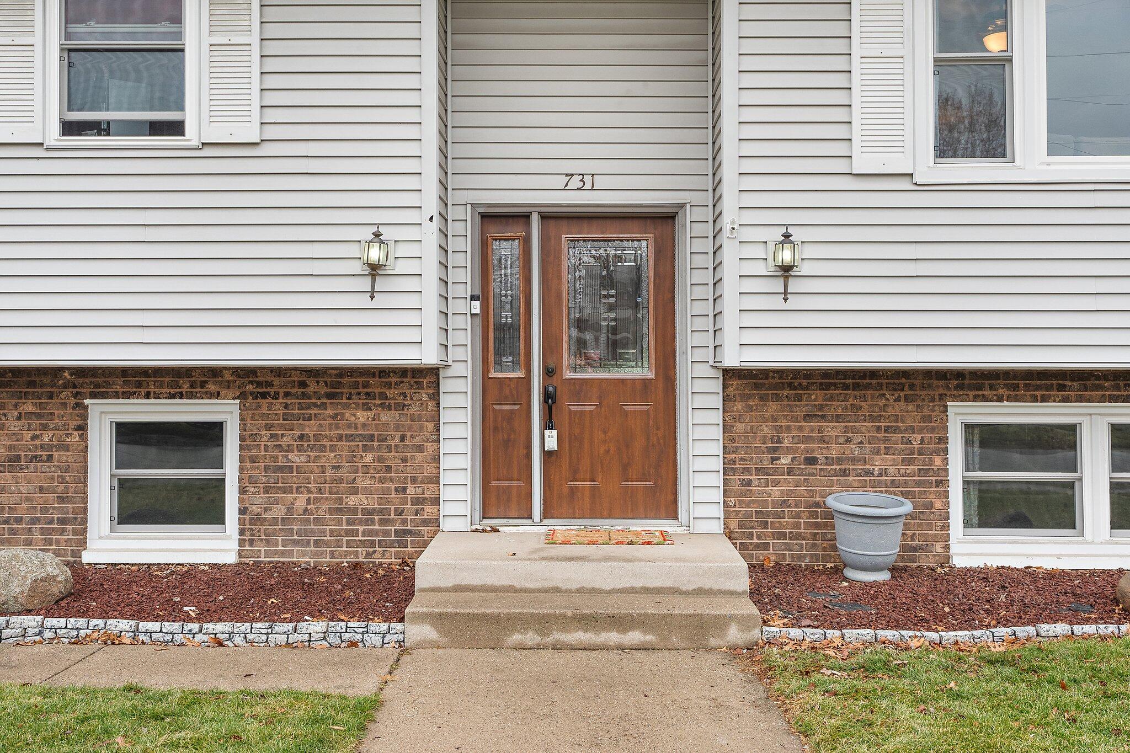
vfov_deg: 36.9
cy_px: 376
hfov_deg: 53.1
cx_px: 565
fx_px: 1130
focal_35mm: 36
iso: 320
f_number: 9
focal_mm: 24
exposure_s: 1/25
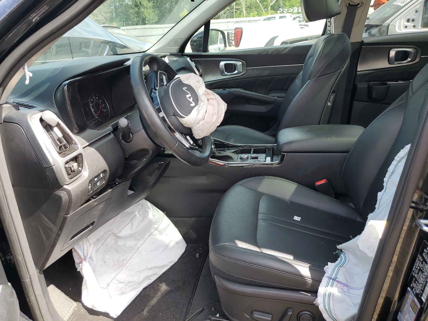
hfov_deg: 67.3
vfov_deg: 53.1
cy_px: 160
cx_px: 214
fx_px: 321
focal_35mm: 26
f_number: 1.5
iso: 50
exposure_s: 1/417
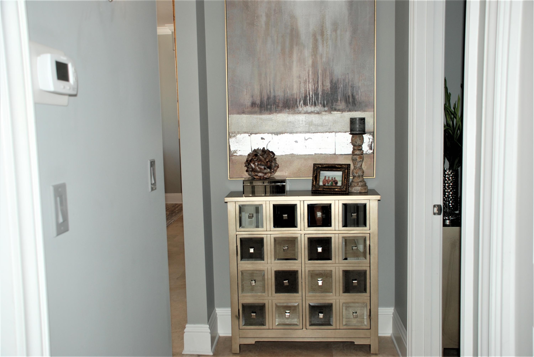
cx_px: 267
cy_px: 178
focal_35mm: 36
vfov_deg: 37.0
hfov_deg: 53.1
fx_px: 535
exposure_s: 1/60
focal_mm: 24
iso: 200
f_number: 4
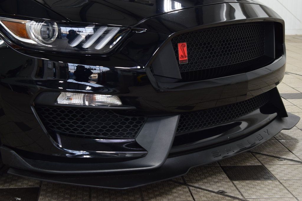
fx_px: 566
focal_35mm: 68
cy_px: 100
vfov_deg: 20.2
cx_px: 151
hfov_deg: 29.9
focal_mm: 45
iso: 500
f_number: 6.3
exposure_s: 1/15
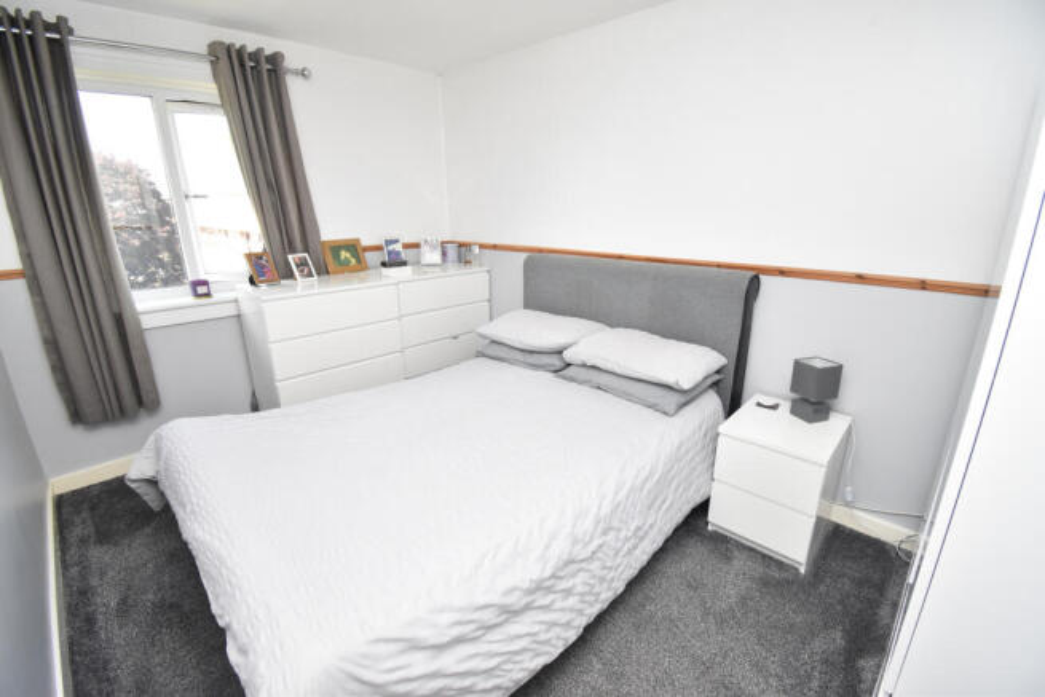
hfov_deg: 100.4
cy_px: 348
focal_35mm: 15
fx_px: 435
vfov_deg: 77.4
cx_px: 522
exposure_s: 1/160
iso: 800
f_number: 4.5
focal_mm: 10
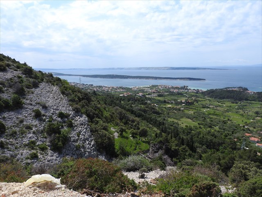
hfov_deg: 71.6
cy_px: 98
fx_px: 182
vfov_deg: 56.8
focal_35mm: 24
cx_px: 131
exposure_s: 1/1600
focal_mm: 4.3
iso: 100
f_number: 3.3
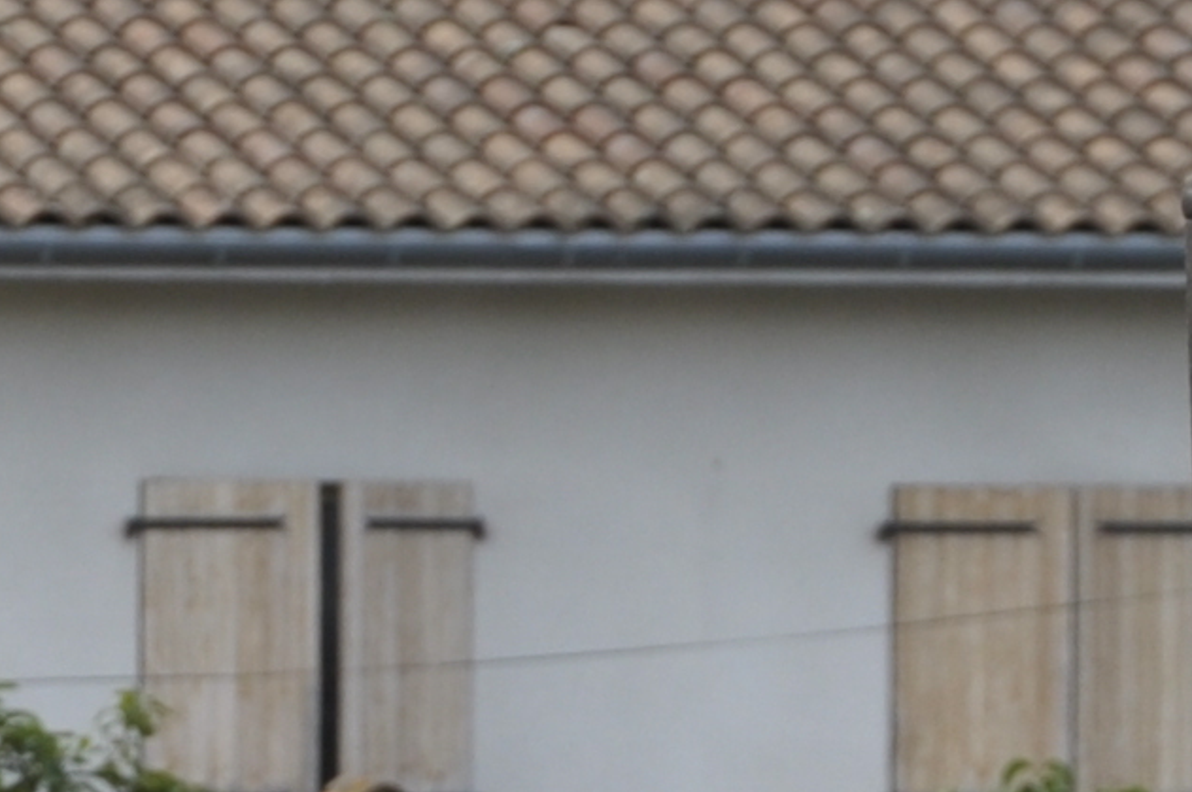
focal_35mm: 816
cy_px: 1433
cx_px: -85
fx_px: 26984
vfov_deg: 1.7
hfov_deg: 2.5
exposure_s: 1/200
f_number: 5.3
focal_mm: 80
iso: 200
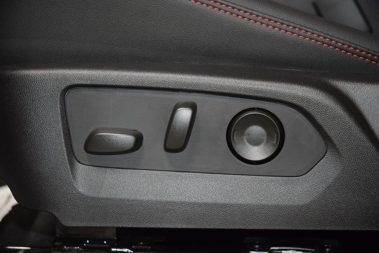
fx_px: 1105
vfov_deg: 13.0
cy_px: 126
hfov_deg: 19.5
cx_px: 190
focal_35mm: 105
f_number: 4.5
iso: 2200
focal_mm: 70
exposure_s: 1/50
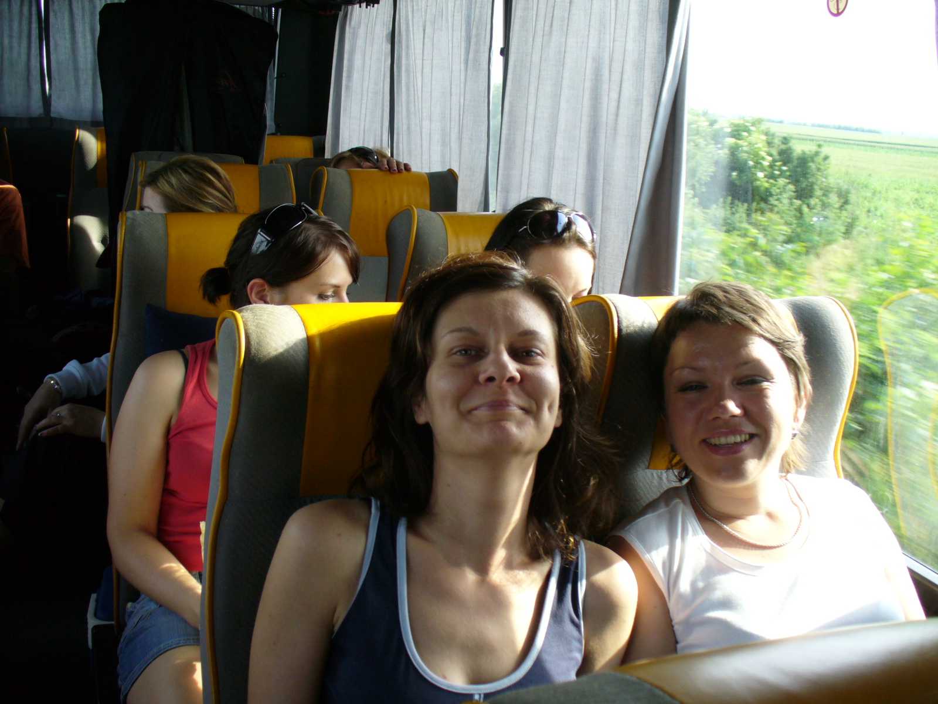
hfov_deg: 50.1
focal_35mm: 37
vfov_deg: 38.7
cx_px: 469
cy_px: 352
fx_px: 1003
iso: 100
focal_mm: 6.1
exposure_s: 1/50
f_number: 2.8
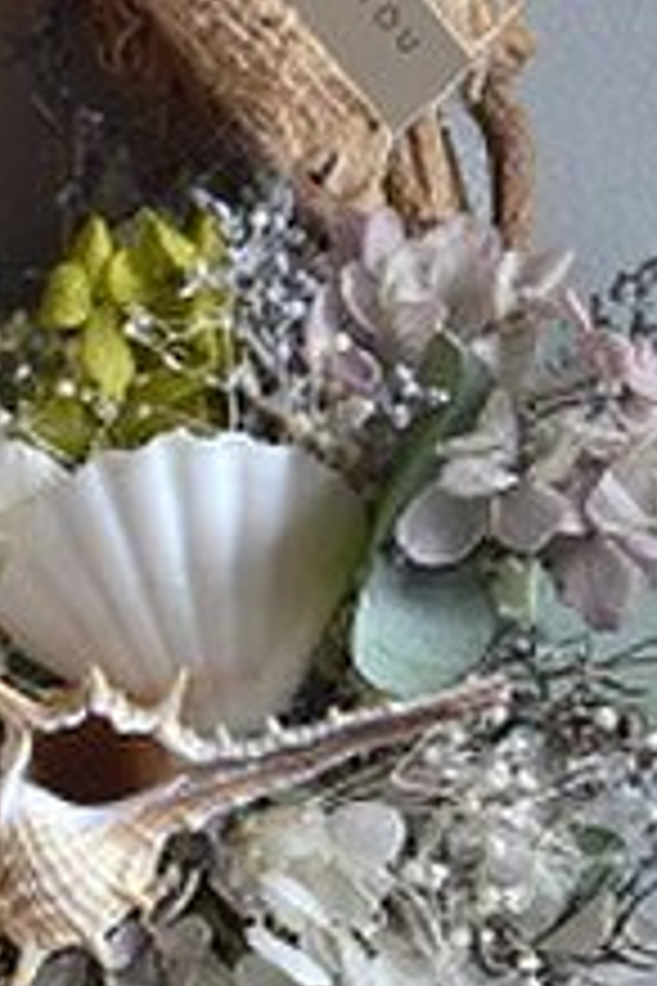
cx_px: -400
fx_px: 4325
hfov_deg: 8.4
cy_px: 392
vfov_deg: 13.0
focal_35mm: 158
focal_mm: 24
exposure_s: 1/20
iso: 400
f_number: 4
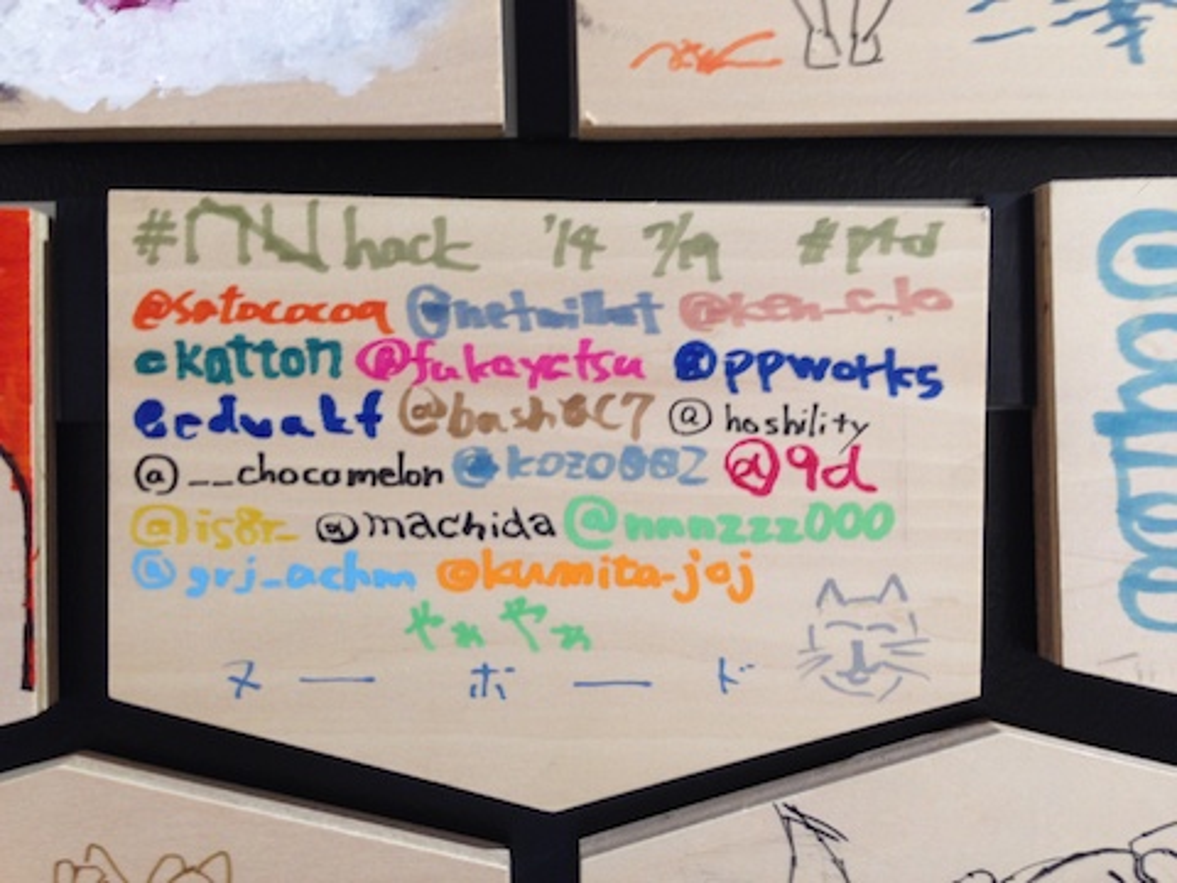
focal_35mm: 33
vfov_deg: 42.9
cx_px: 588
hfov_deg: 55.4
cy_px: 442
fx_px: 1122
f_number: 2.4
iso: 80
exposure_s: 1/20
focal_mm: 4.12
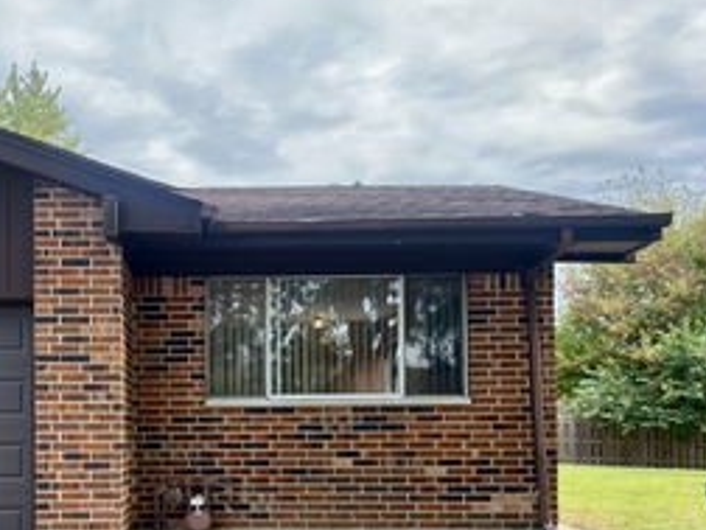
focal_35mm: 44
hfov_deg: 41.9
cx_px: 192
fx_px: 897
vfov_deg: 32.2
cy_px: 404
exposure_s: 1/991
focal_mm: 5.7
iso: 50
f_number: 1.5
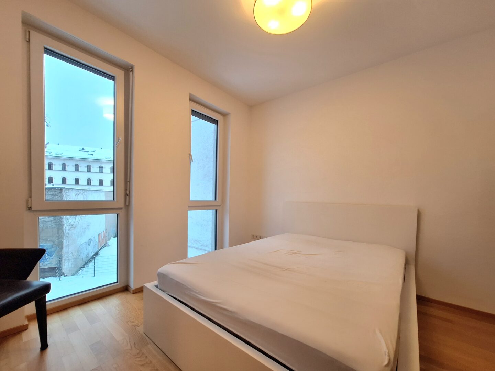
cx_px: 248
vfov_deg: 89.9
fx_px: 186
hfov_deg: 106.2
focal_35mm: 13
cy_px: 186
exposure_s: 1/50
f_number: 2.2
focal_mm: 1.74
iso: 64
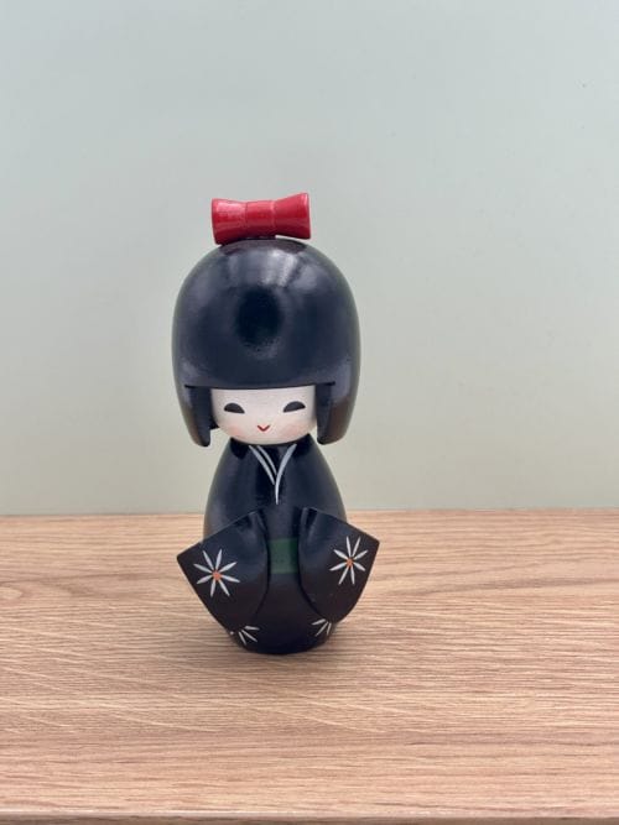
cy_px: 412
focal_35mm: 52
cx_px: 310
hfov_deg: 28.0
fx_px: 1240
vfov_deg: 36.8
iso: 32
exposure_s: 1/187
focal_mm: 5.96
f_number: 1.6
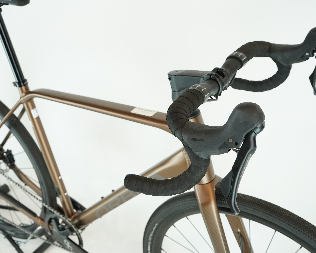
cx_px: 157
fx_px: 402
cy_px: 127
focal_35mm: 43
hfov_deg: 42.9
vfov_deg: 34.9
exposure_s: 1/200
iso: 2000
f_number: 6.3
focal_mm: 38
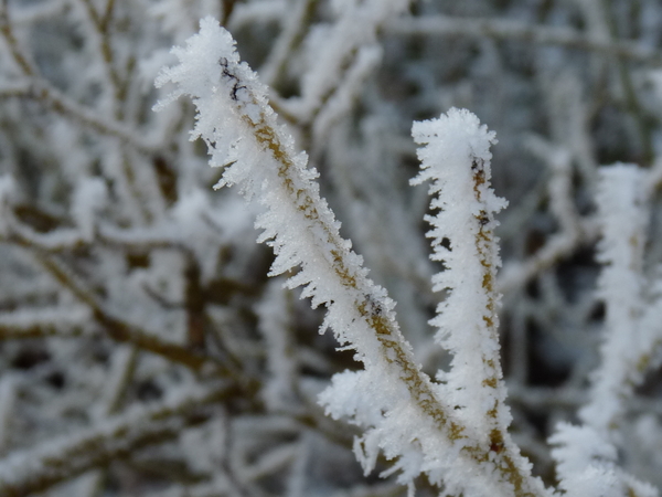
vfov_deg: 8.9
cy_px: 248
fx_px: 3194
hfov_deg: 11.8
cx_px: 331
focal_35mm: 167
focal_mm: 16.7
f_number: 4.5
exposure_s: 1/200
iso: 100
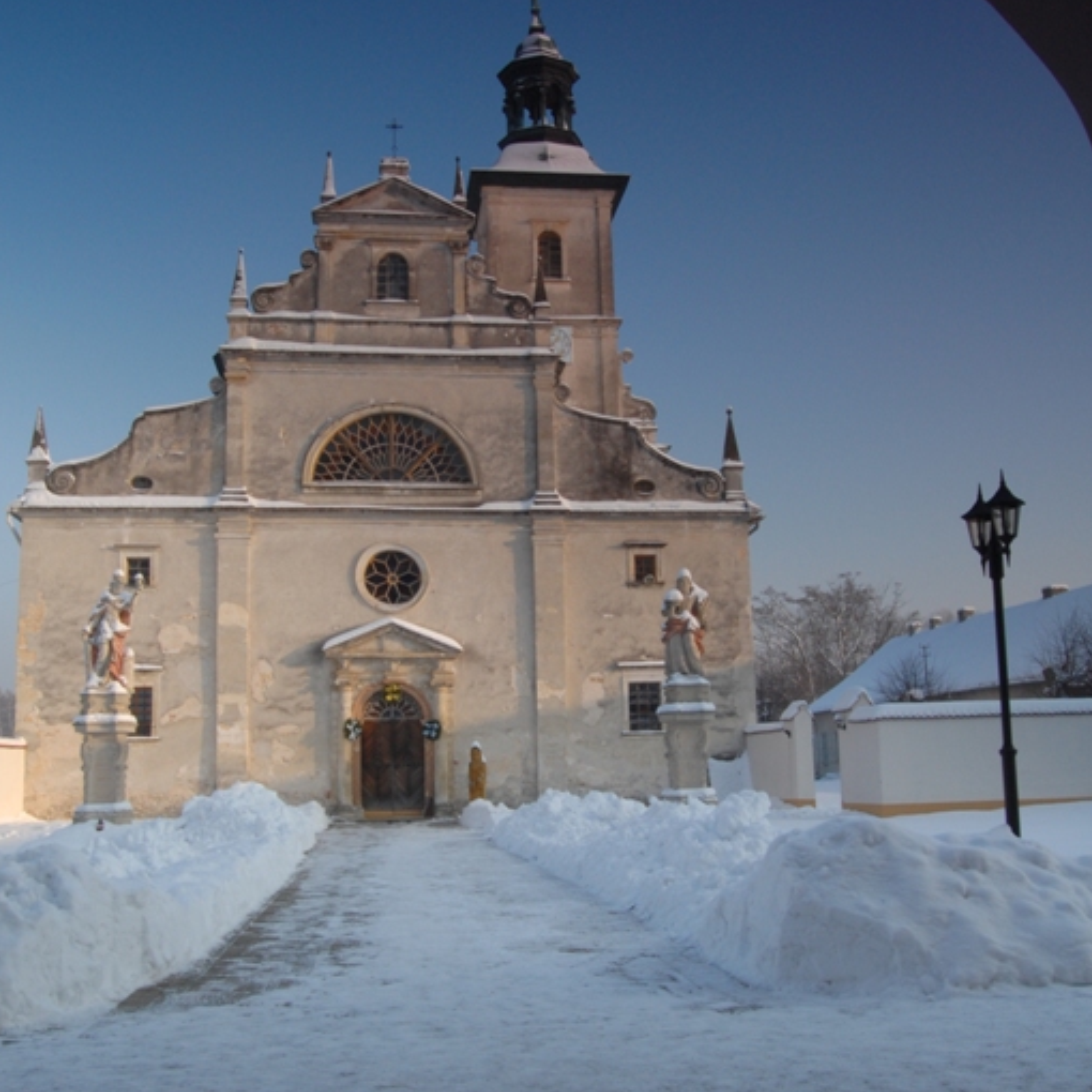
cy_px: 597
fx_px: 1285
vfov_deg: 46.0
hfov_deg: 46.0
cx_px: 537
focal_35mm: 36
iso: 400
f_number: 14
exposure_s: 1/100
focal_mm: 18
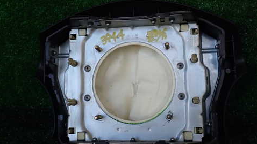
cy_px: 72
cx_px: 133
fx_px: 279
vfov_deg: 29.0
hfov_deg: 49.4
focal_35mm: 41
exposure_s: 1/80
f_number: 3.2
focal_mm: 5.4
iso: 100
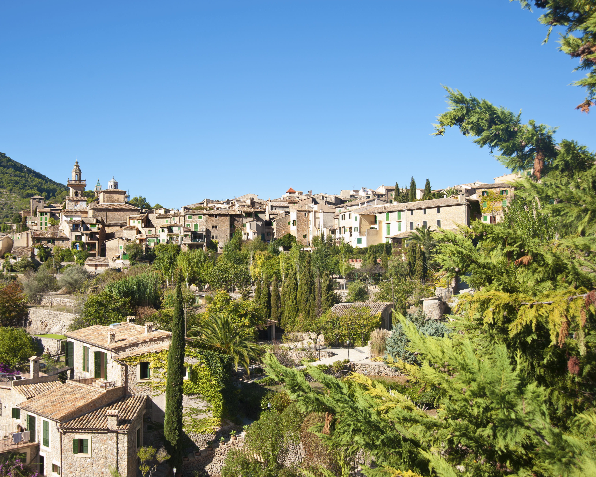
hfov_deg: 45.6
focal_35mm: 40
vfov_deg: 37.3
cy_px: 239
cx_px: 241
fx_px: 706
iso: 100
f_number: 8
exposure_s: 1/250
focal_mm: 35
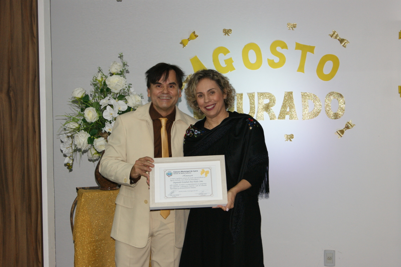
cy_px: 134
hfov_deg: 29.9
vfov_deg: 20.1
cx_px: 200
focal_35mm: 68
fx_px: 751
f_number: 5.6
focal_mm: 45
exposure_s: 1/60
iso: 400
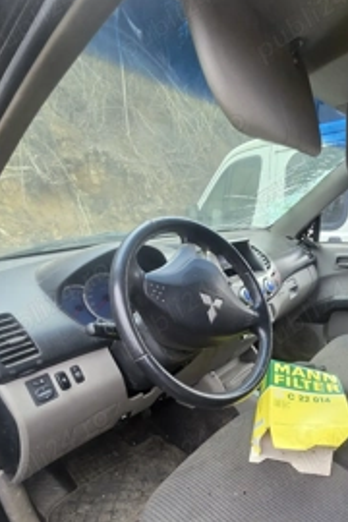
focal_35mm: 20
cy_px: 340
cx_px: 249
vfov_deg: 81.6
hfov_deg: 59.5
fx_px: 290
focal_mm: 2.2
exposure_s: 1/50
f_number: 2.2
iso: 80
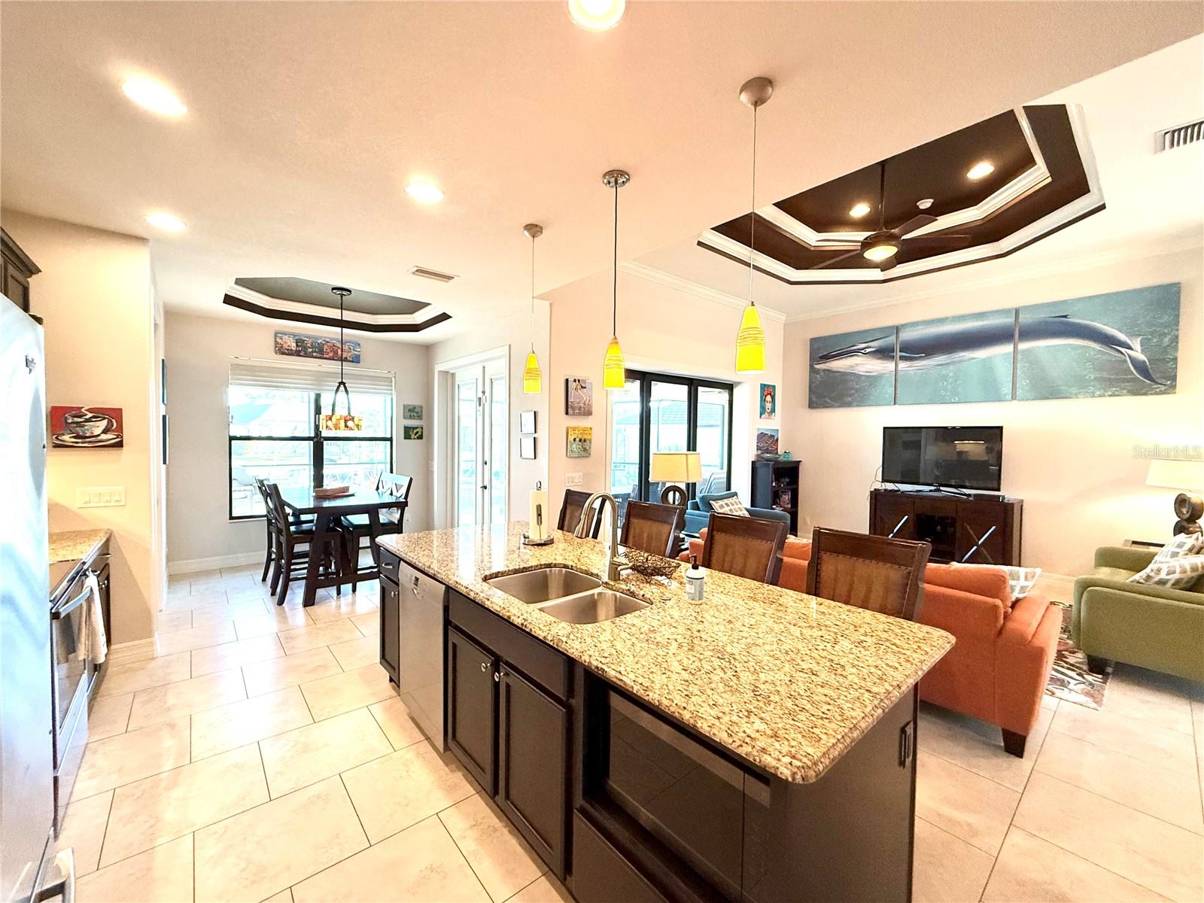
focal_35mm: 14
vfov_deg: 85.7
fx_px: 487
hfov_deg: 102.1
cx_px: 602
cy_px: 452
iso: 250
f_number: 2.2
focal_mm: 2.22
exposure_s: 1/120
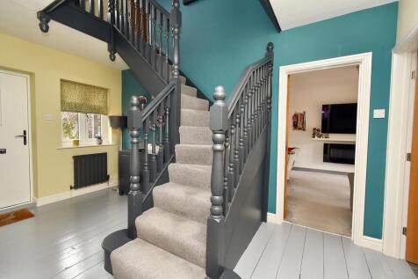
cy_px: 140
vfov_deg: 77.3
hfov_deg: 100.4
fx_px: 174
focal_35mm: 15
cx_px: 209
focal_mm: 10
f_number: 7.1
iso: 800
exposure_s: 1/60
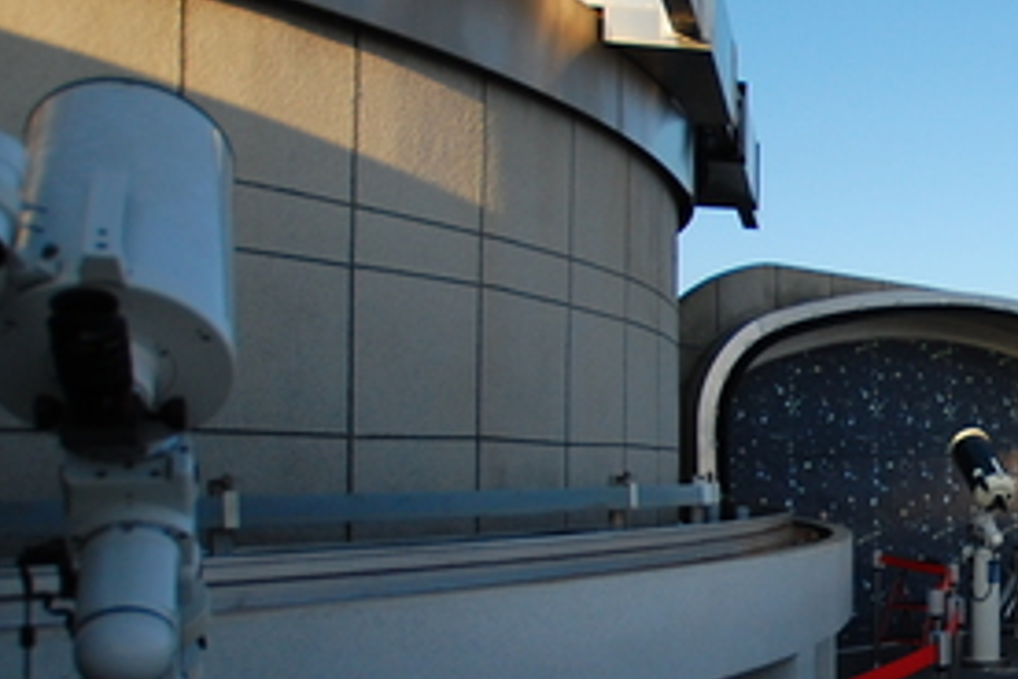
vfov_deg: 34.5
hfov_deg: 41.6
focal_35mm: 38
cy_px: 489
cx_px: 1090
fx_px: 1074
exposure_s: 1/1600
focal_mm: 10
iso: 250
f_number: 3.5
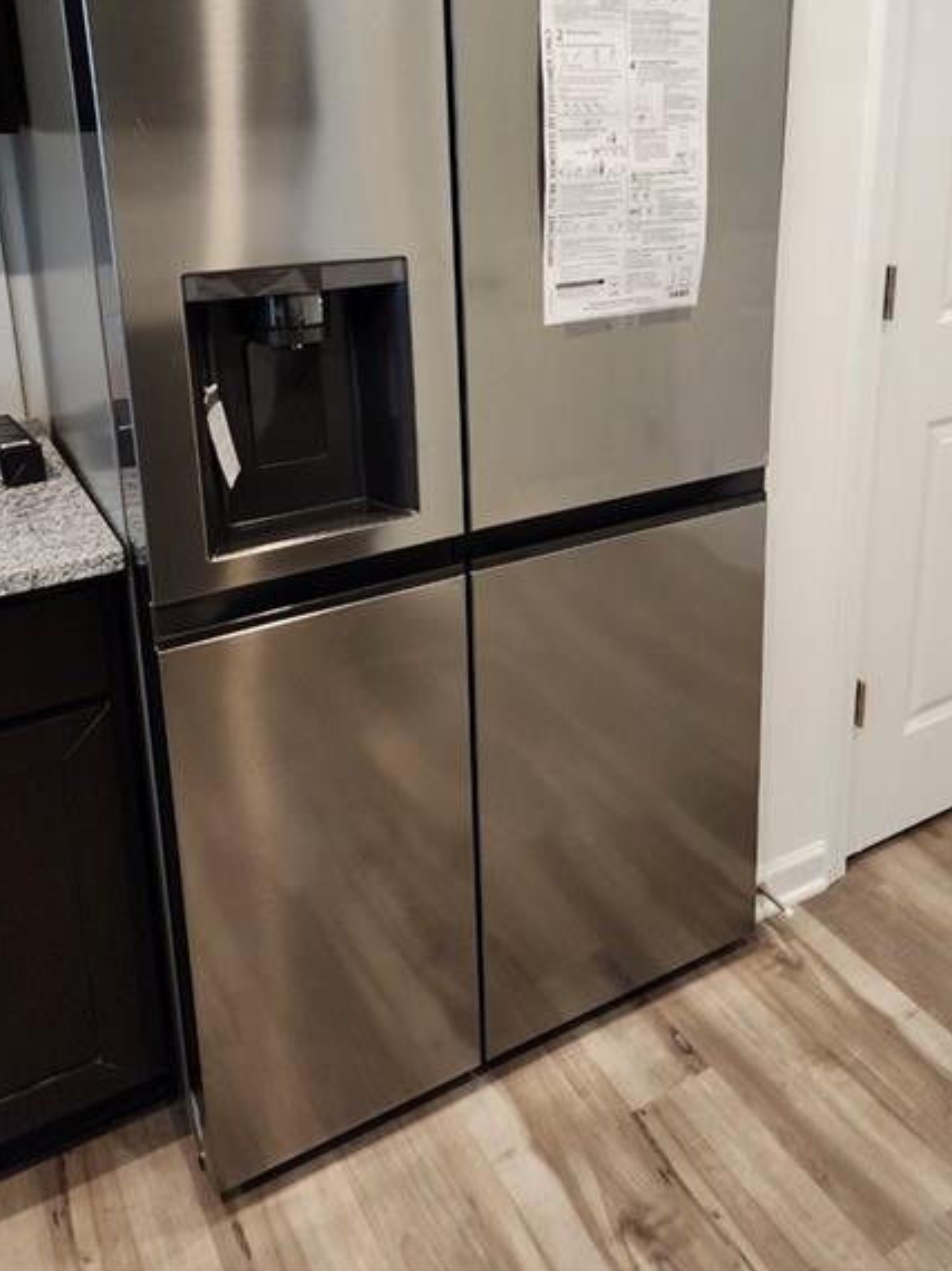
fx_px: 1138
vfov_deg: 57.1
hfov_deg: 45.2
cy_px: 421
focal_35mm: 31
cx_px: 562
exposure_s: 1/120
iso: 400
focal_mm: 6.4
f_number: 1.8
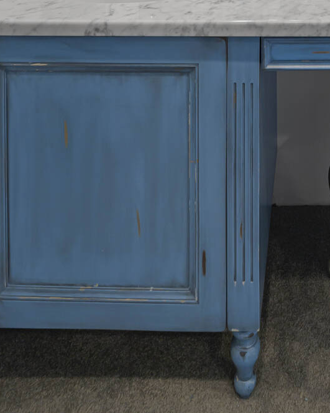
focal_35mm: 38
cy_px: -160
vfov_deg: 31.9
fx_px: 464
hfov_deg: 36.4
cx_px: 304
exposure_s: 1/10
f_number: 9
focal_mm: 14
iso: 250
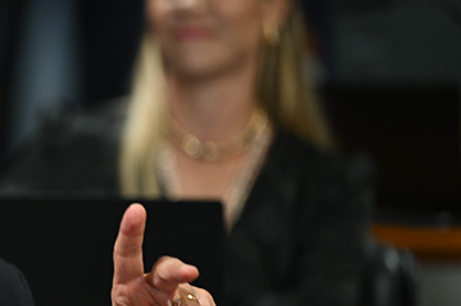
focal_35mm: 371
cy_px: 221
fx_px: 4745
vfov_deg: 3.7
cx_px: -9
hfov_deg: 5.5
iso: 800
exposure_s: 1/100
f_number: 2.8
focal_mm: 180
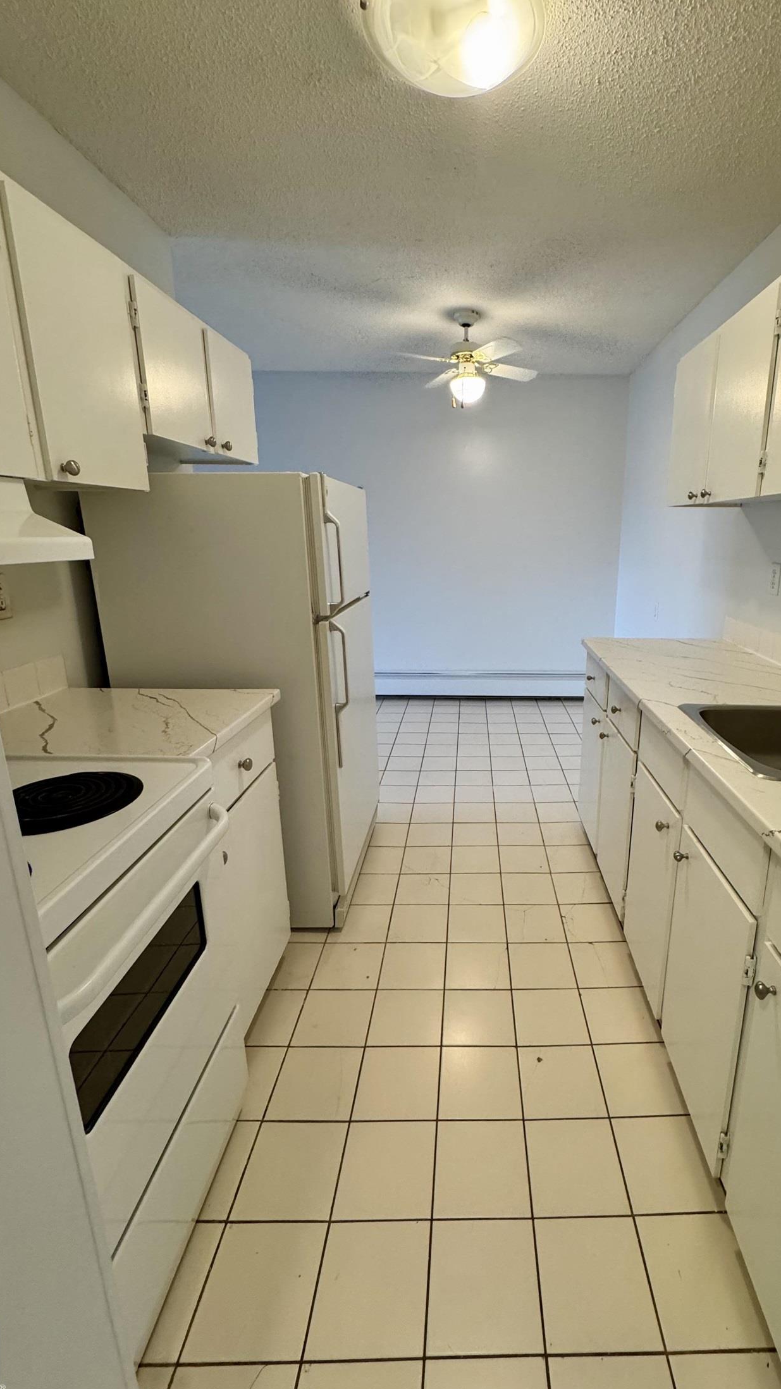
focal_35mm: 16
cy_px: 677
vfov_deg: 99.4
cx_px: 482
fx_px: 589
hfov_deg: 66.2
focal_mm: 2.22
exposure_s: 1/120
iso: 320
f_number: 2.2
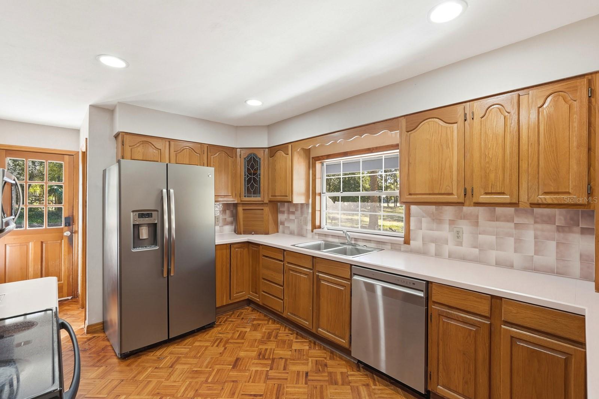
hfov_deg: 96.7
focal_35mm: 16
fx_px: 266
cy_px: 200
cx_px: 300
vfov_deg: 73.7
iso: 2500
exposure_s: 1/1250
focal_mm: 16
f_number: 8
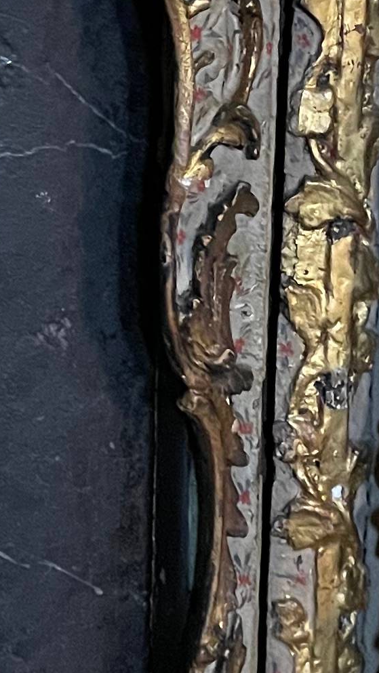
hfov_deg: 10.4
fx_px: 2053
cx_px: -26
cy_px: 180
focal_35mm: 115
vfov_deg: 18.5
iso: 800
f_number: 1.6
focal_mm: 4.2
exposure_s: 1/25
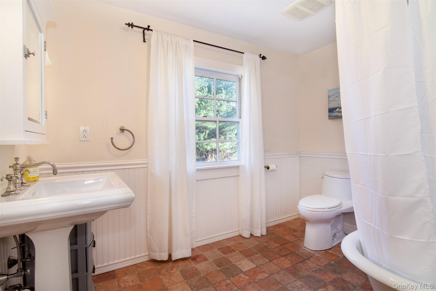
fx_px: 200
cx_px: 218
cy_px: 146
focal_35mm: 16
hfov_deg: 95.0
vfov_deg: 72.0
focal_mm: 11
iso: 640
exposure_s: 1/60
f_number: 10
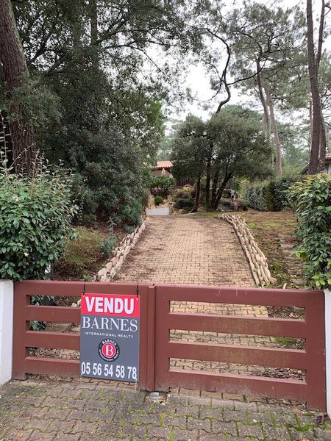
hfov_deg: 53.1
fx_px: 331
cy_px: 220
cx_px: 166
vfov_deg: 67.3
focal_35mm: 26
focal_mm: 4.25
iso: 50
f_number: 1.8
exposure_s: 1/121
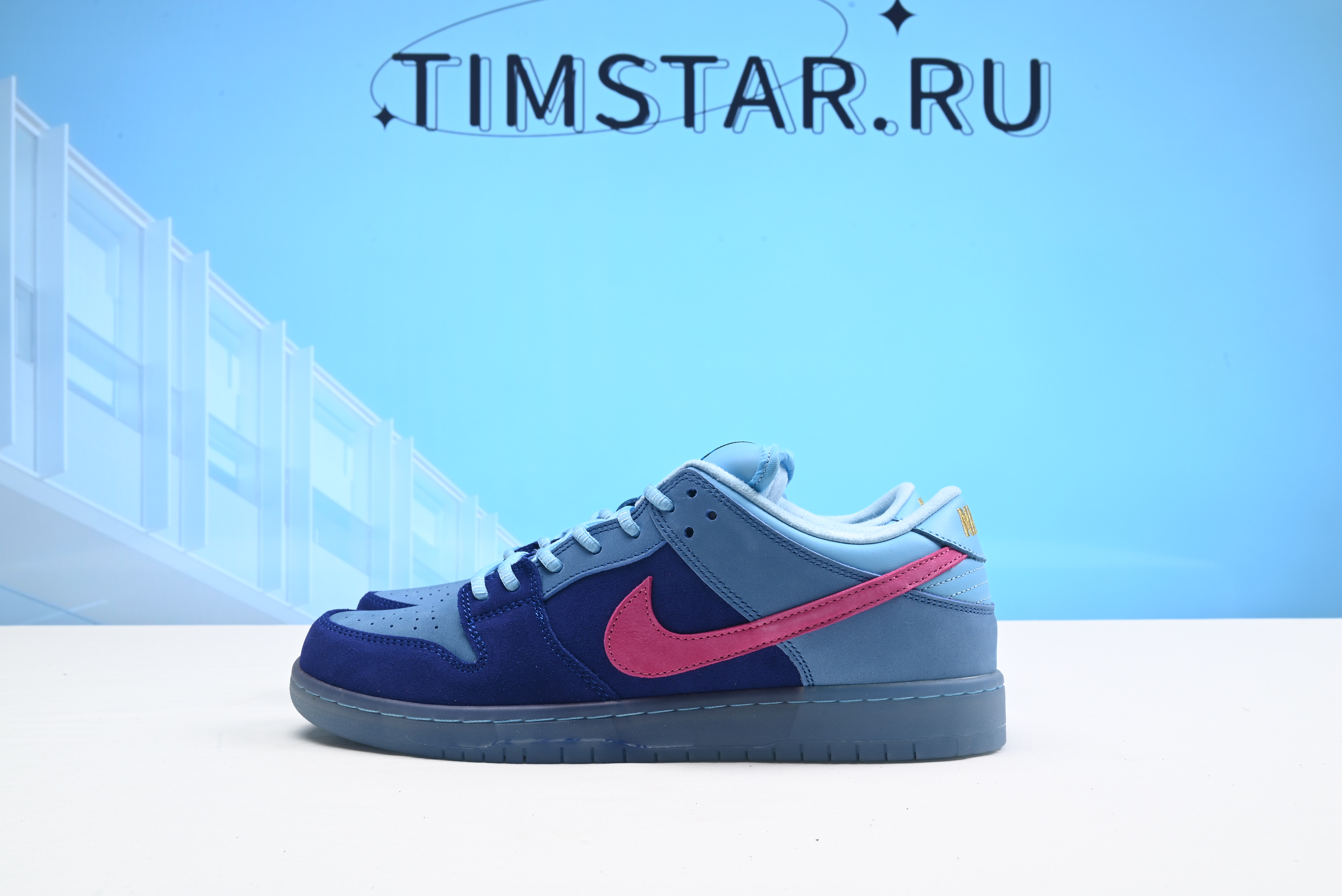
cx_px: 671
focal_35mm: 38
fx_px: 1417
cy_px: 448
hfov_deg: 50.7
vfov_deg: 35.1
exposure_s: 1/2
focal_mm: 38
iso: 100
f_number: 16
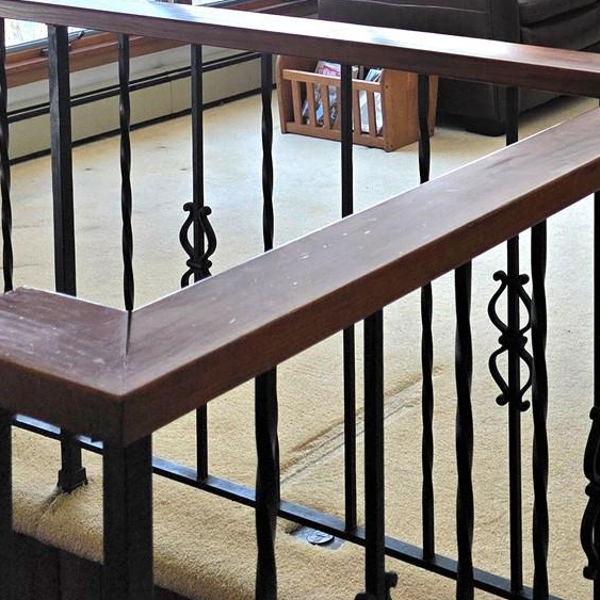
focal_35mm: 74
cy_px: -140
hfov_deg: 22.6
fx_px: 1451
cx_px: 570
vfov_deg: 21.5
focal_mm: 6.3
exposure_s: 1/182
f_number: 1.7
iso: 50
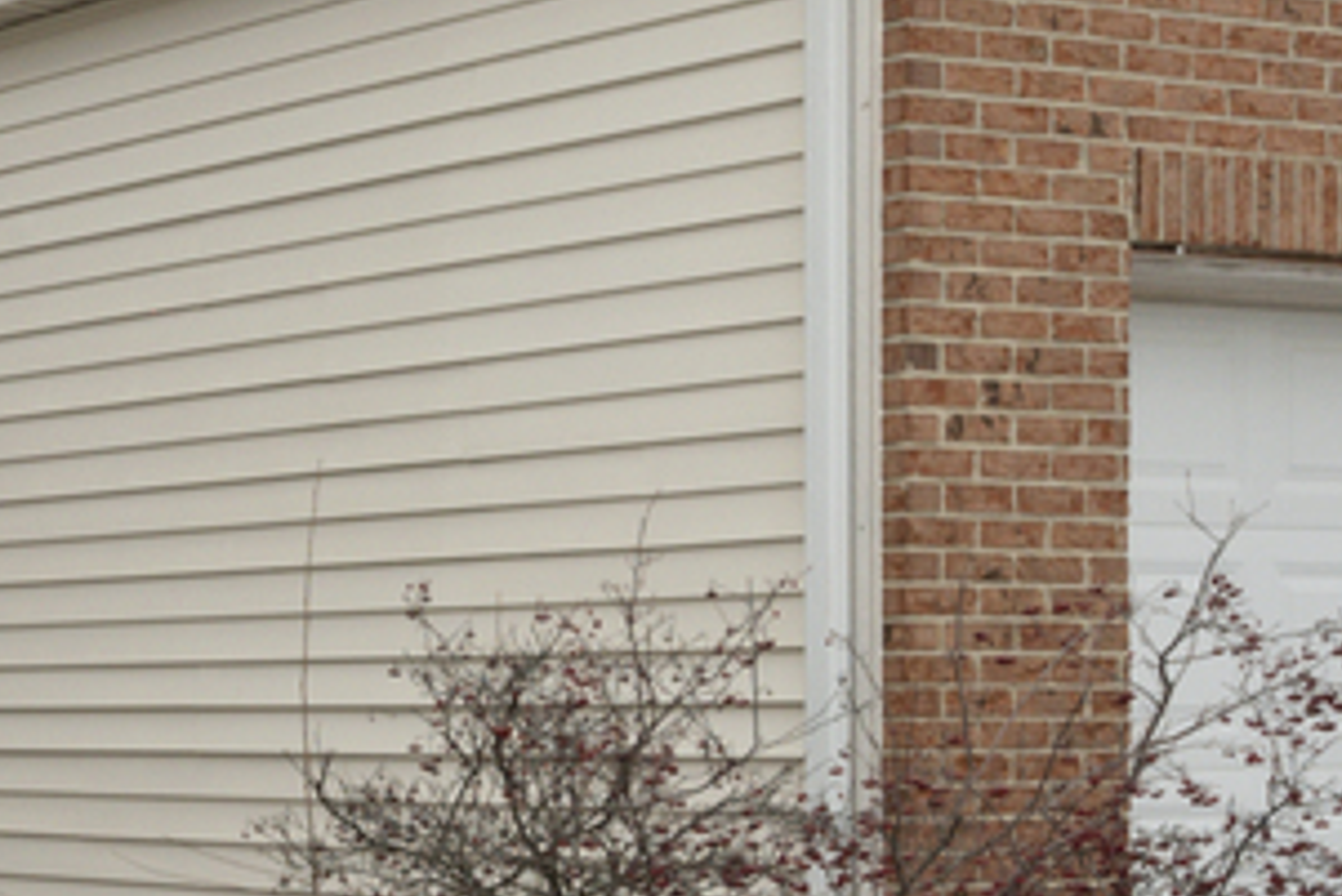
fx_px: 3804
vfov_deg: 13.4
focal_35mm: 102
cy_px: 620
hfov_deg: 18.2
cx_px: -553
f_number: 8
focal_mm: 19
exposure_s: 1/250
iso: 320
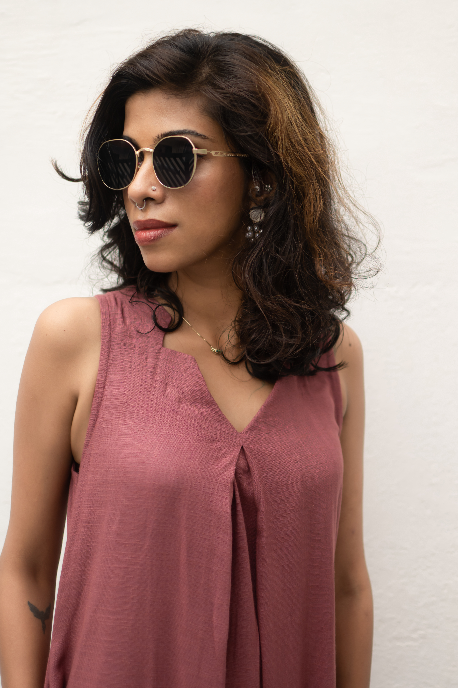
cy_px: 344
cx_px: 229
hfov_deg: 26.0
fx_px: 993
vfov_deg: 38.2
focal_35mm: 52
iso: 100
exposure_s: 1/250
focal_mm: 35
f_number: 2
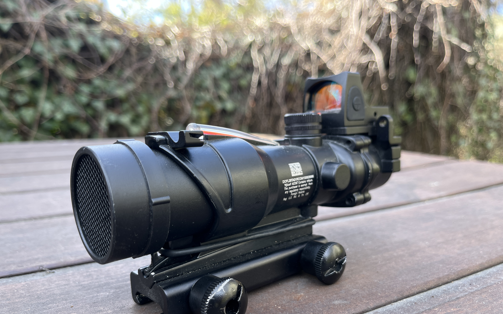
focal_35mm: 28
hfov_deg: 66.5
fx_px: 384
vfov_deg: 44.3
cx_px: 255
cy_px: 188
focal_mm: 5.1
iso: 32
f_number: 1.6
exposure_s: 1/145
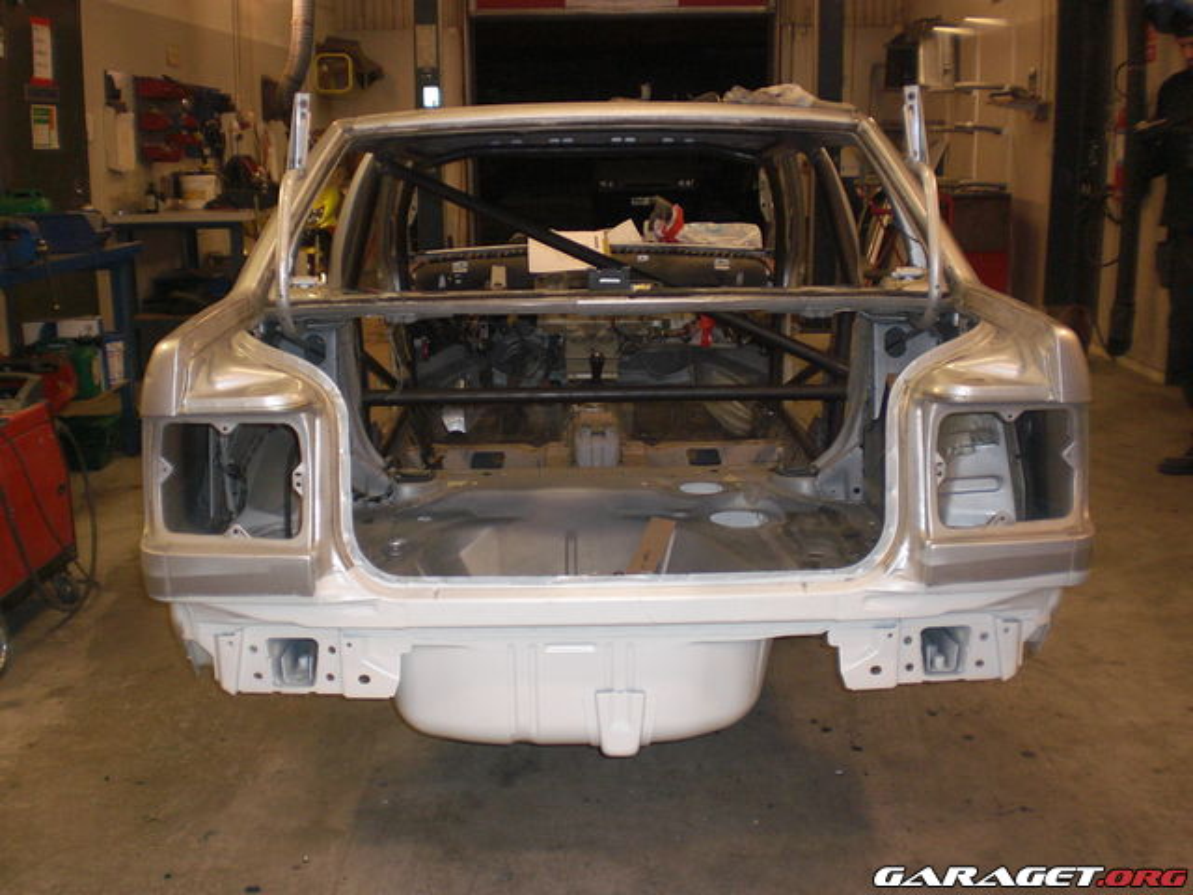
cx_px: 596
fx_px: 1241
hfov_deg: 51.4
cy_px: 448
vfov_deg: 39.7
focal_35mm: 36
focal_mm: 6.3
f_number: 3.1
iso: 200
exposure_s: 1/60
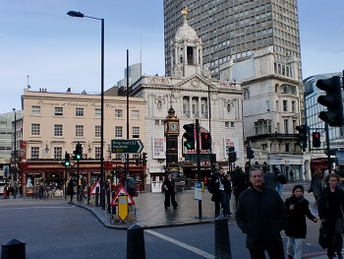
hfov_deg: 48.9
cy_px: 133
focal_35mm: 38
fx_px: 378
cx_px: 175
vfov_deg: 37.8
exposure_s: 1/640
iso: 64
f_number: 3.1
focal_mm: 6.3
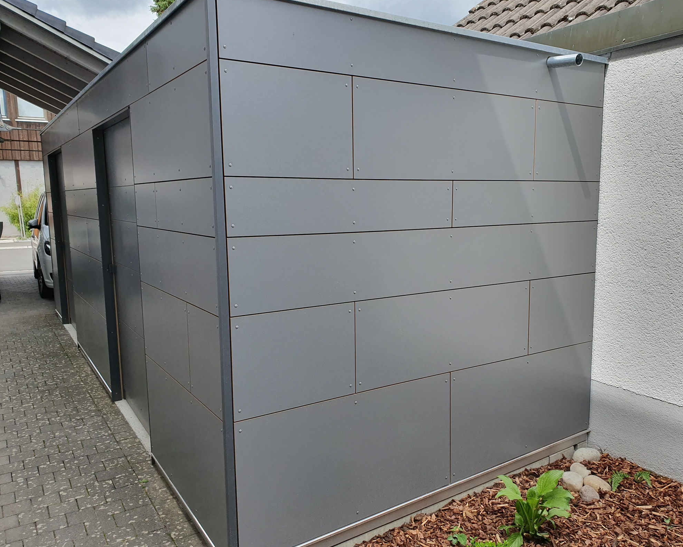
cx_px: 365
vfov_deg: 51.5
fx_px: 566
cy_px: 281
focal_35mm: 28
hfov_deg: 62.2
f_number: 2.4
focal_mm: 4.32
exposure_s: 1/584
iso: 50
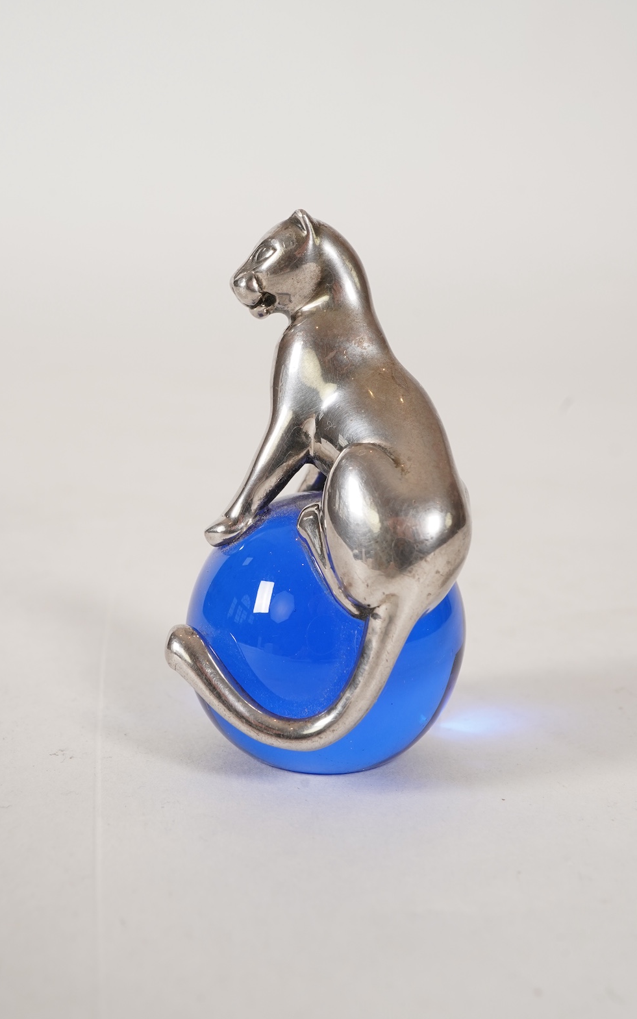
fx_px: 1278
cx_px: 303
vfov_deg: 43.5
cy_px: 510
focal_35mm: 46
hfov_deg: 28.0
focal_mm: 30
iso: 400
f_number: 22
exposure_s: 1/125
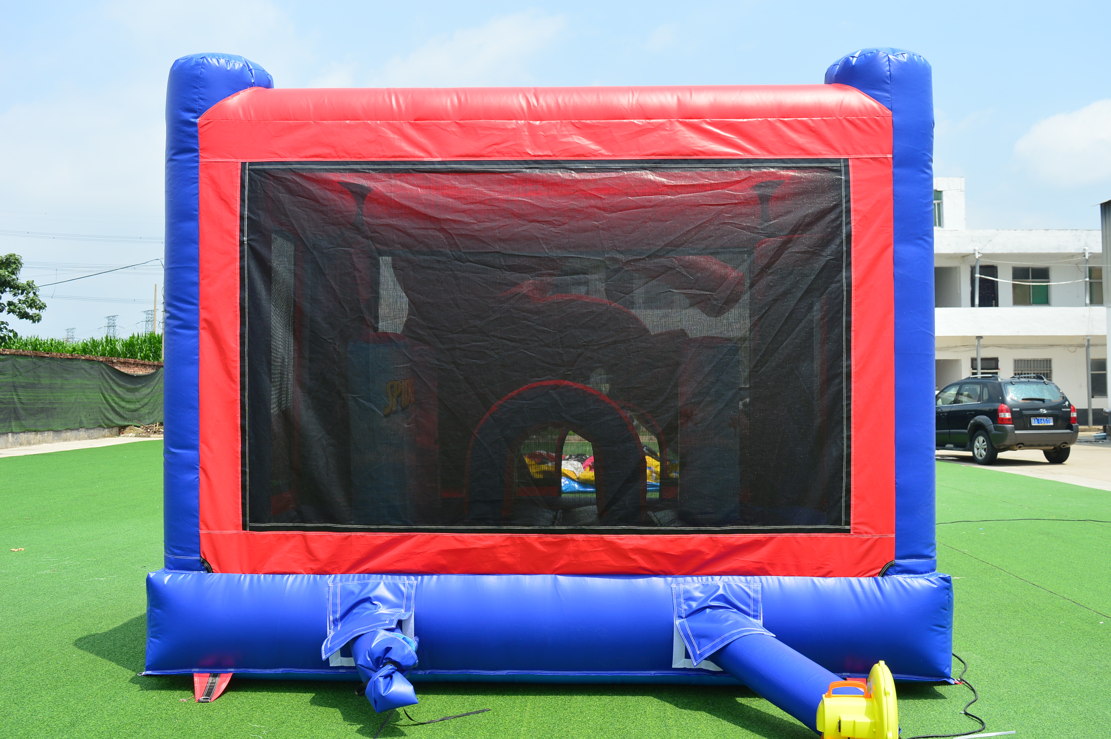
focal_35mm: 33
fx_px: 1018
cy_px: 370
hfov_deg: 57.3
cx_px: 556
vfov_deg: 39.9
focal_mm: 22
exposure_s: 1/250
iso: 100
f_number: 8
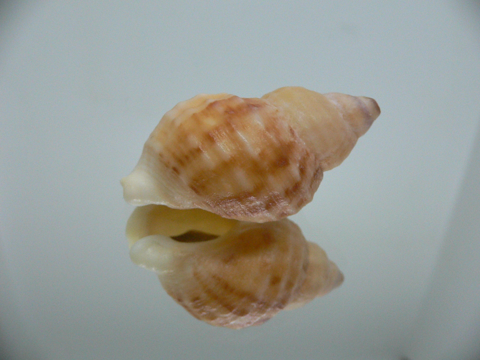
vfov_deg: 40.7
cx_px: 240
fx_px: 485
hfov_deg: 52.6
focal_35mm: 35
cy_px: 180
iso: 200
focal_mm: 4.6
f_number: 2.8
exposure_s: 1/60
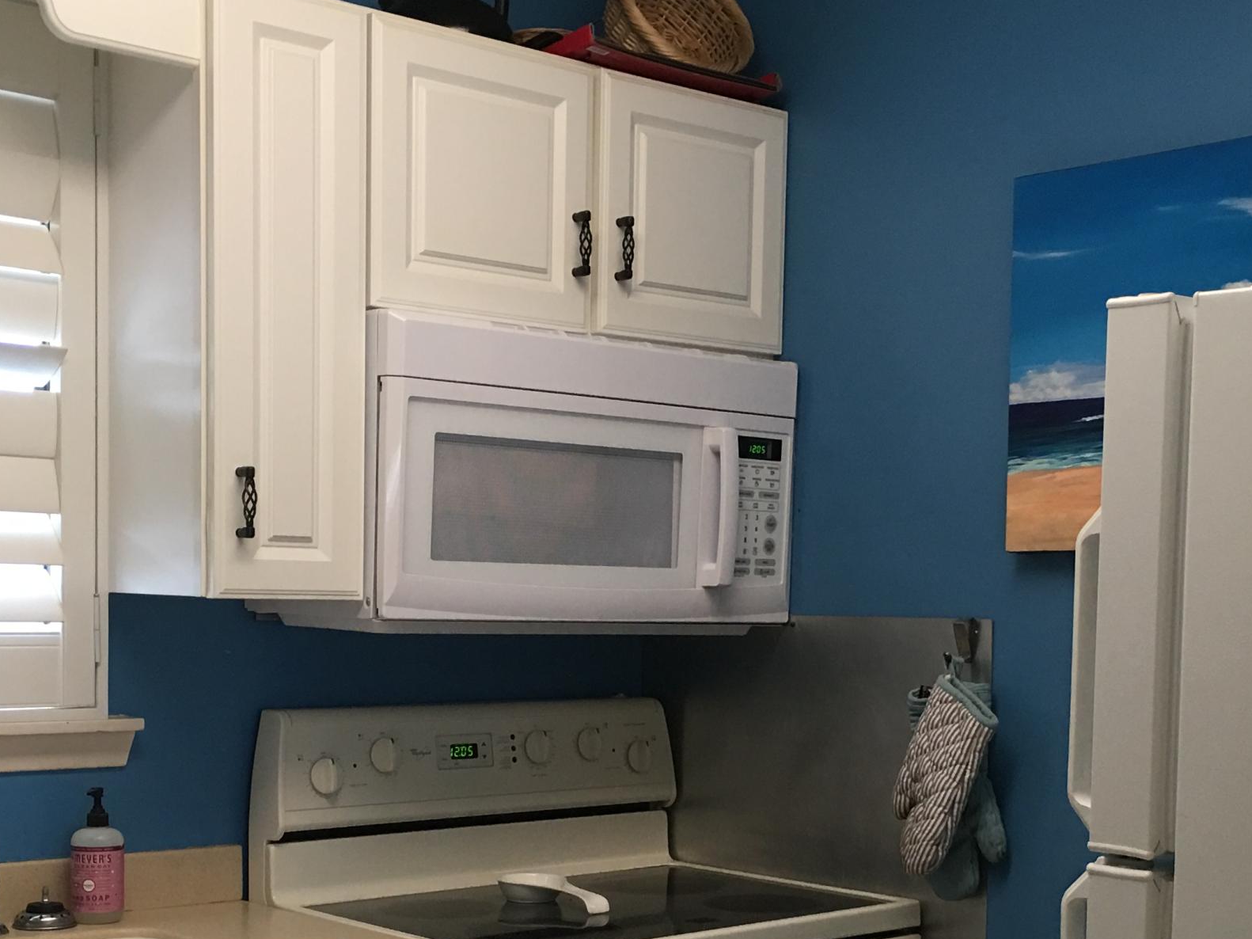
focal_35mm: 55
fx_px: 1989
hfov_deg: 34.9
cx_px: 726
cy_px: 764
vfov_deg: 26.0
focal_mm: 4.15
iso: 50
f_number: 2.2
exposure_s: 1/15
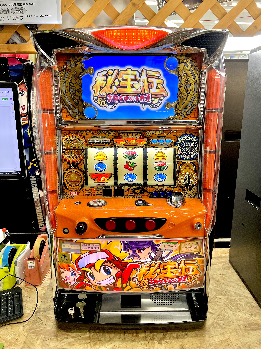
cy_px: 174
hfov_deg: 53.1
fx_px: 261
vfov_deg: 67.3
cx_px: 130
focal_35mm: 26
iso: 100
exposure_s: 1/100
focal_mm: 5.7
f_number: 1.5
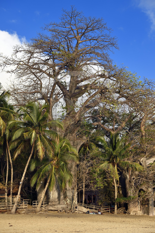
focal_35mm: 52
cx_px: 78
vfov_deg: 38.2
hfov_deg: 26.0
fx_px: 336
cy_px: 116
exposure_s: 1/320
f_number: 9
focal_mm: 52
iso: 200
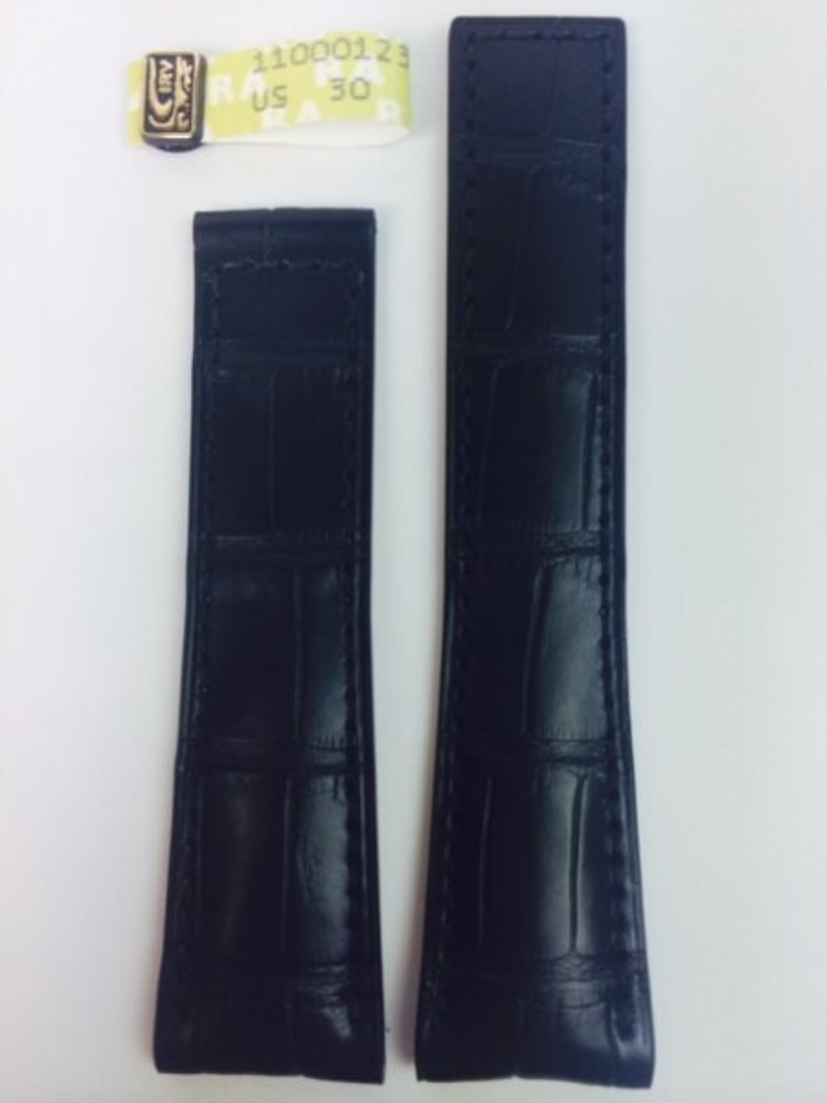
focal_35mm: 30
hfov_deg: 46.8
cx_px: 414
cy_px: 552
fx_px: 956
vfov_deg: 60.0
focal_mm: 4.12
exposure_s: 1/270
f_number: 2.2
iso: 32
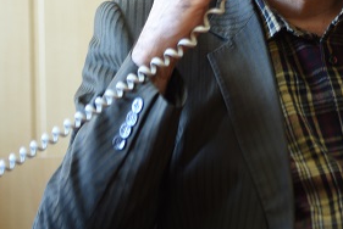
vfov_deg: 5.1
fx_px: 2575
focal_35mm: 270
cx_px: 437
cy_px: -51
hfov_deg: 7.5
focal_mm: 95
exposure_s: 1/200
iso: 800
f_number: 2.8
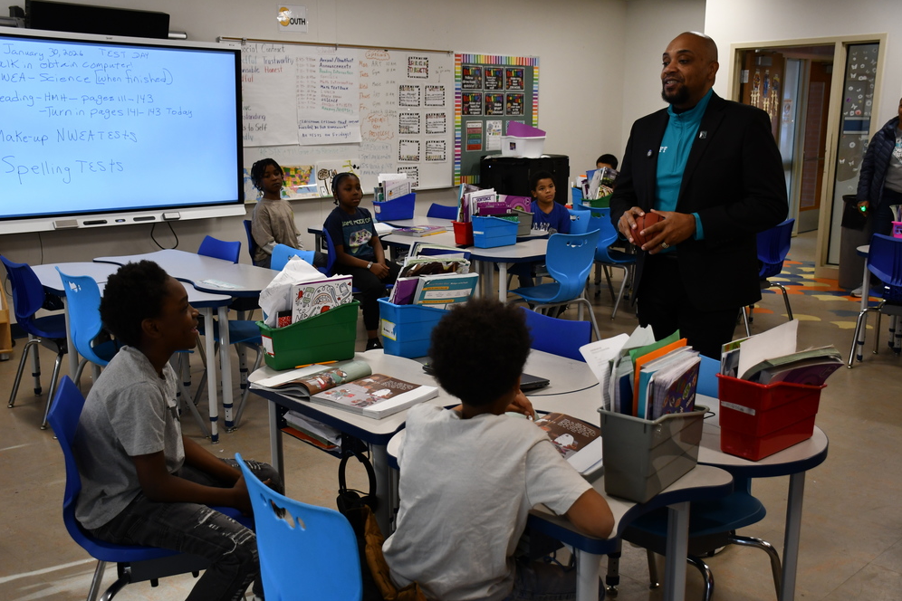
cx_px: 440
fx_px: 927
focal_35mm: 37
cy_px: 298
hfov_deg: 51.9
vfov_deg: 35.9
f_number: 3.8
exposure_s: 1/125
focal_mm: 24
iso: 800
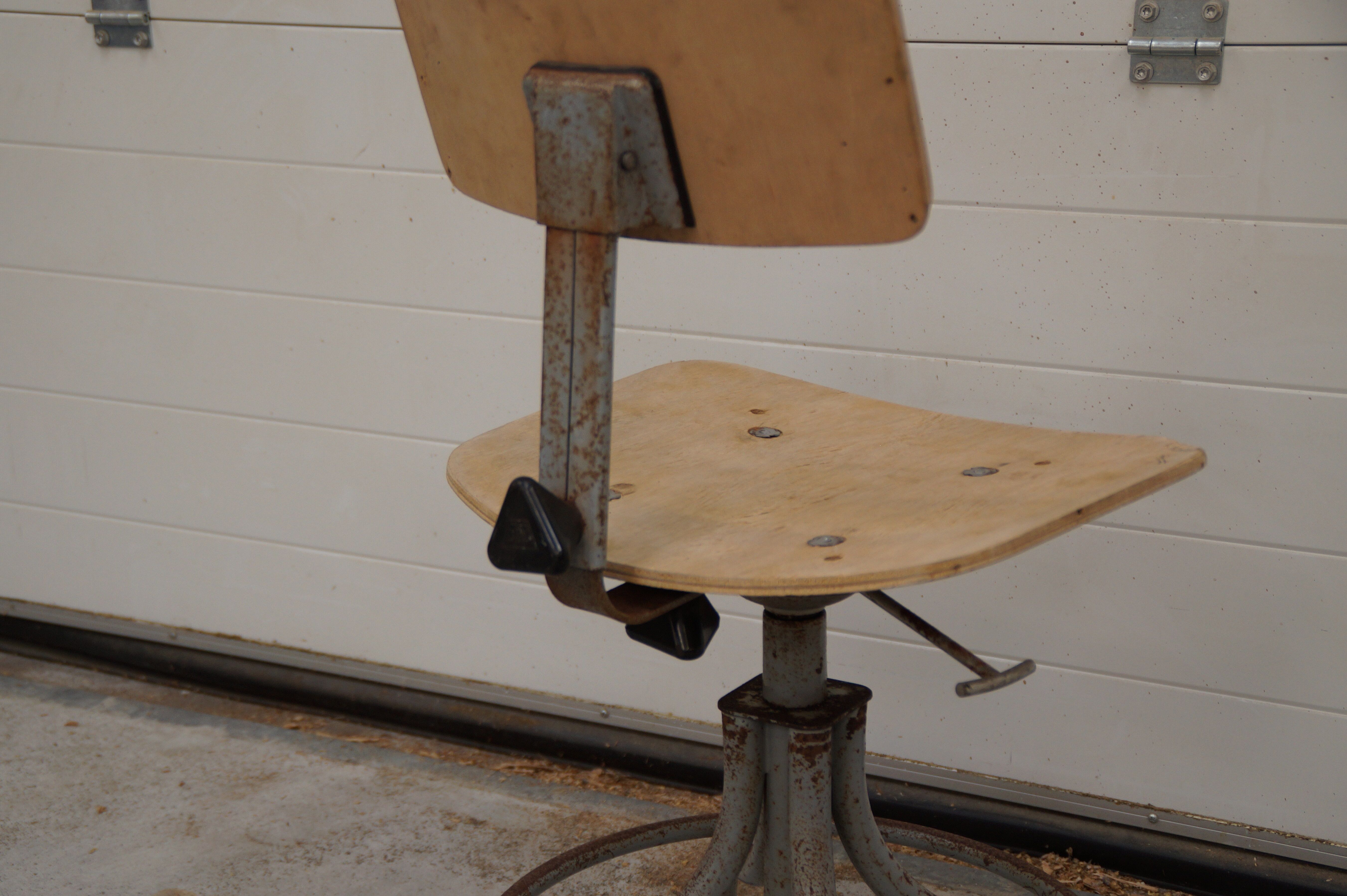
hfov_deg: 37.9
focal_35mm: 52
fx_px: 1963
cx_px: 674
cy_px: 448
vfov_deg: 25.7
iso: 400
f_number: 4.5
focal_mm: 35
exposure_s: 1/60
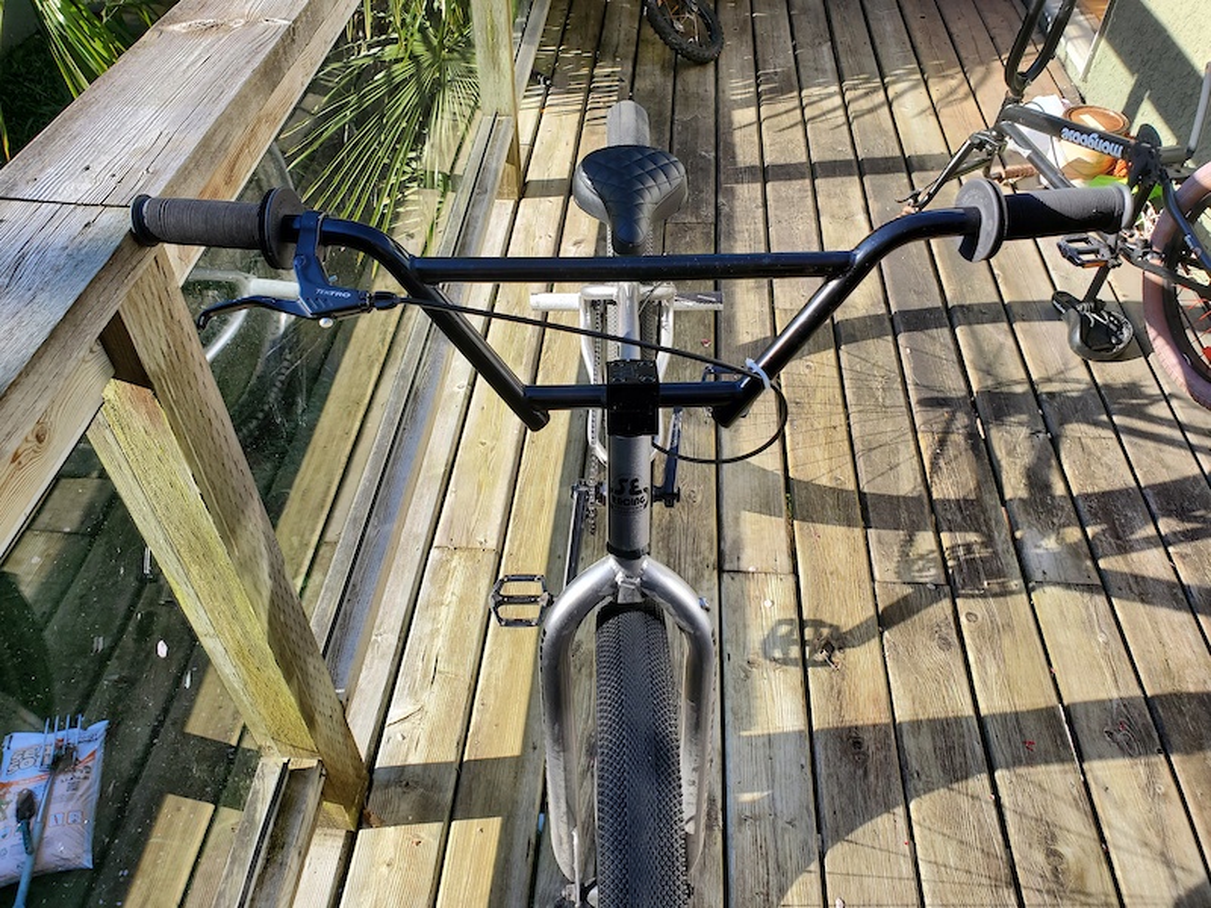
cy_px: 454
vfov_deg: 53.1
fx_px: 910
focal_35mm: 26
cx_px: 606
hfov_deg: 67.3
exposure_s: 1/419
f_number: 2.4
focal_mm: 4.3
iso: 50
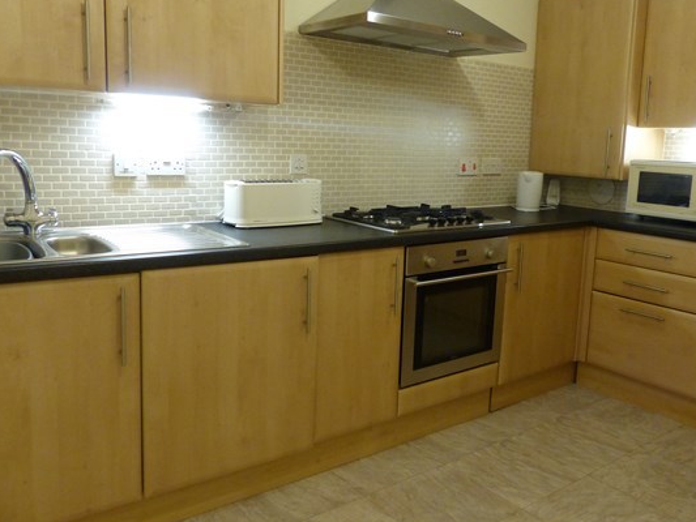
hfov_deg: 59.7
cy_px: 241
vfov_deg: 46.8
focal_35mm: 30
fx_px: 603
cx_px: 393
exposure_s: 1/25
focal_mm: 4.5
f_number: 2.8
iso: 400
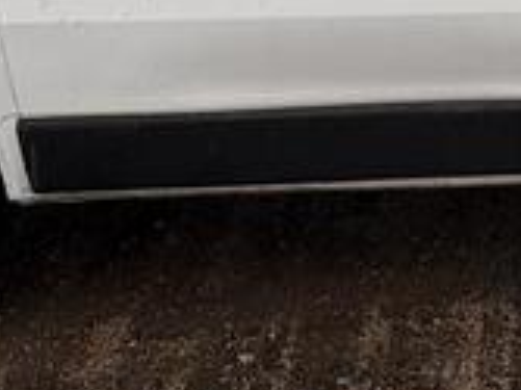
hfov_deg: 25.1
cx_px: 484
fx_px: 1128
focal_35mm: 75
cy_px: -312
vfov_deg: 16.4
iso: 40
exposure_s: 1/248
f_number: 2.2
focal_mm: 2.22
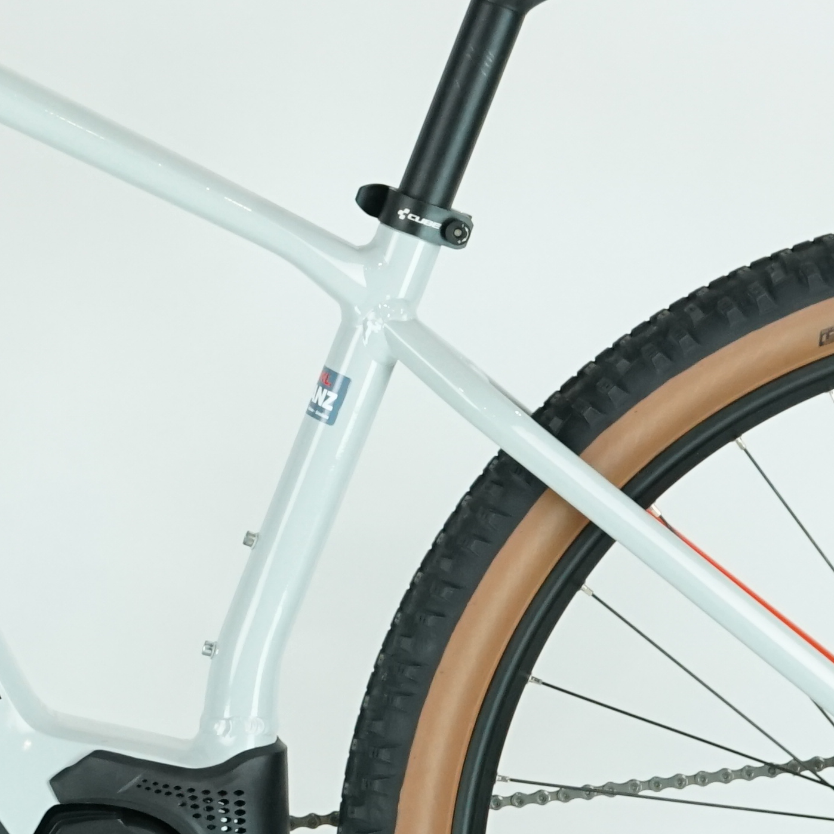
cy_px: 467
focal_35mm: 219
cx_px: -26
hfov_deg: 7.9
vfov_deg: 8.0
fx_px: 5970
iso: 1600
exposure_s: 1/200
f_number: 5.6
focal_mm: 60
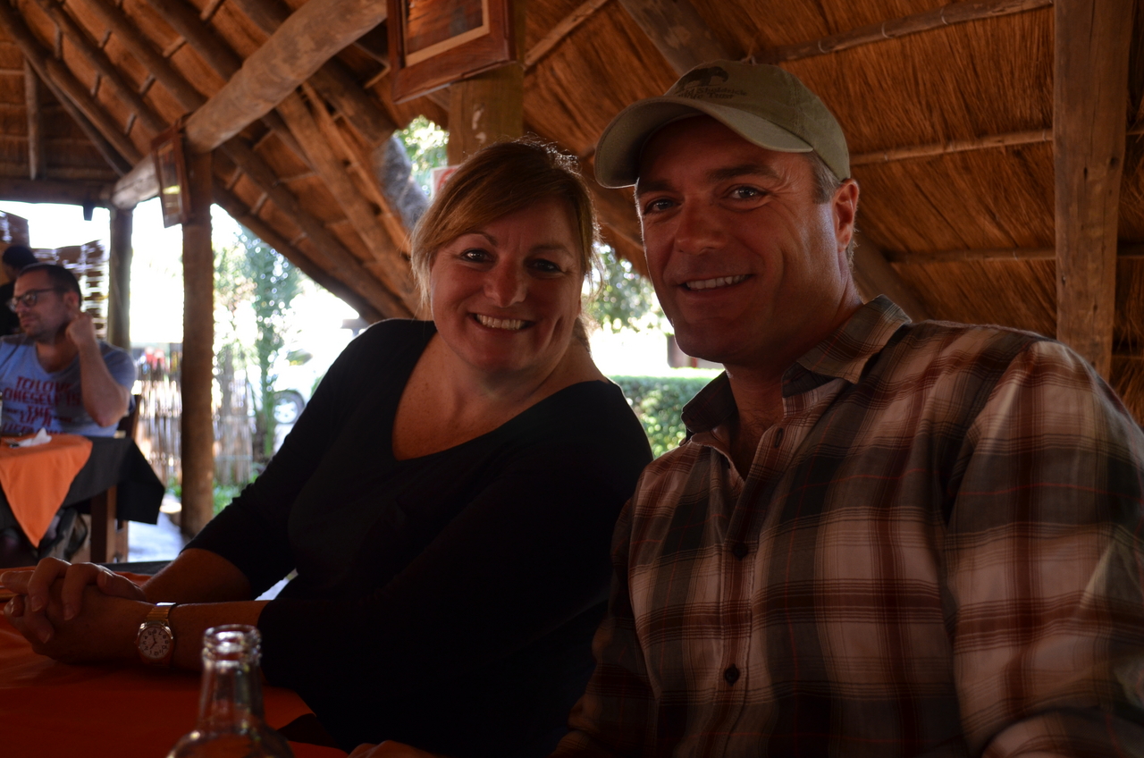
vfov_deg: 39.8
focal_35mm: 33
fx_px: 1047
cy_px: 379
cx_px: 572
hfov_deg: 57.3
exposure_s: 1/80
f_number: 4.5
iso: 400
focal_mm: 22
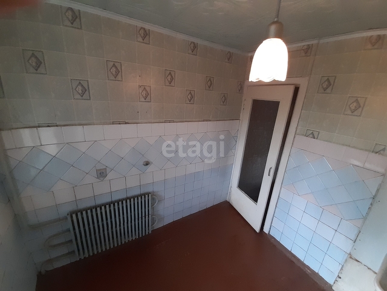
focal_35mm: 13
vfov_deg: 89.9
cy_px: 146
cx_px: 194
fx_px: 145
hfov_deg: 106.2
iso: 160
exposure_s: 1/50
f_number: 2.2
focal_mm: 1.13
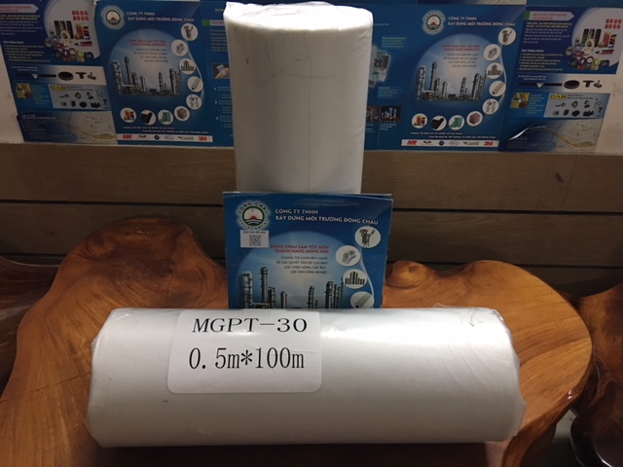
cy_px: 234
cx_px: 312
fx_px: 522
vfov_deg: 48.2
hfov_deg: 61.7
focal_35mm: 29
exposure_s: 1/10
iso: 100
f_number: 2.2
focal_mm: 4.15
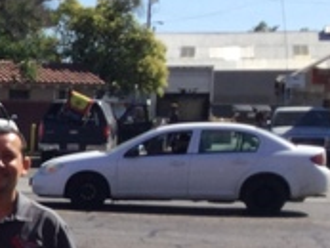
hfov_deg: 13.3
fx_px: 1231
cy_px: 217
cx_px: -315
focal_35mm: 129
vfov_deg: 11.4
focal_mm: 3.3
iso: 25
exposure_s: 1/1058
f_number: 2.4
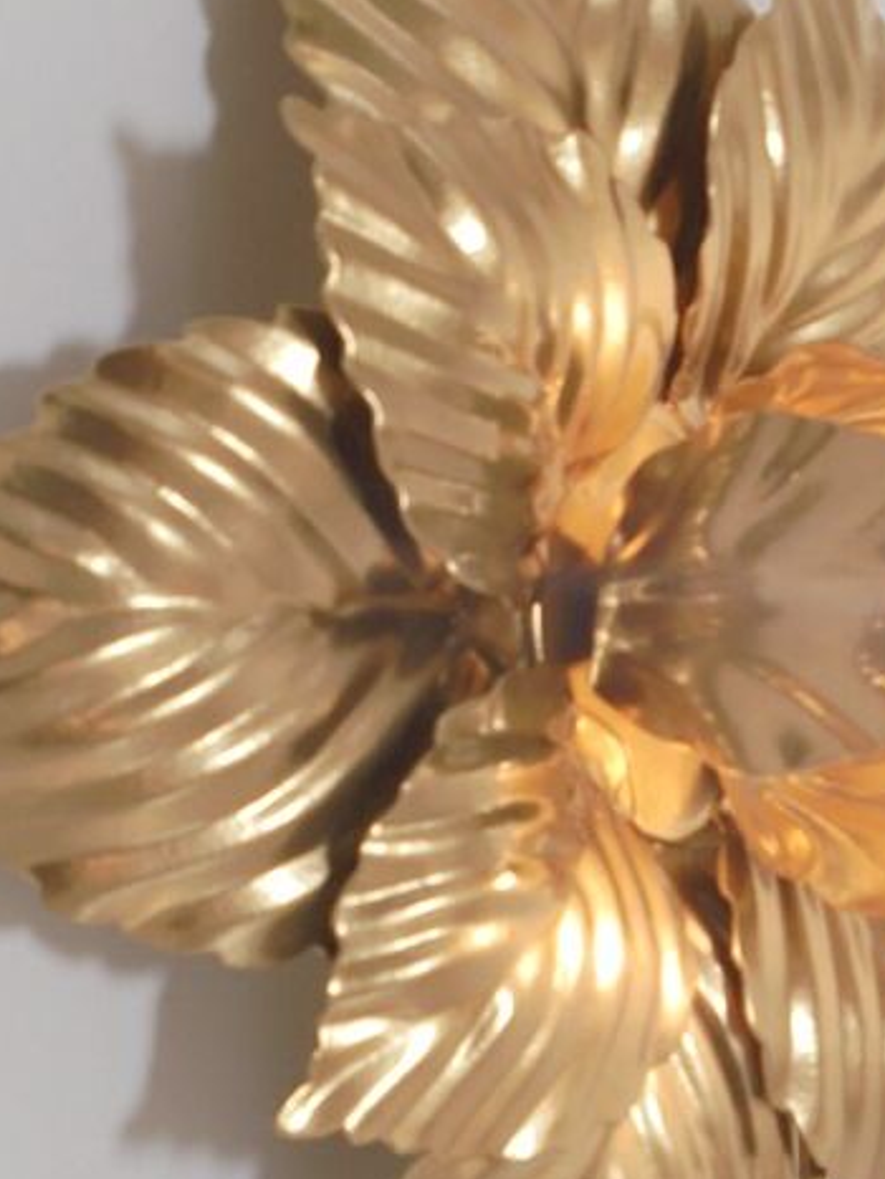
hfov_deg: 17.8
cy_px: 633
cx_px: 520
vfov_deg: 23.5
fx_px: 2827
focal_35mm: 83
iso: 100
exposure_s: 1/40
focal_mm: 7.8
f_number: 4.5
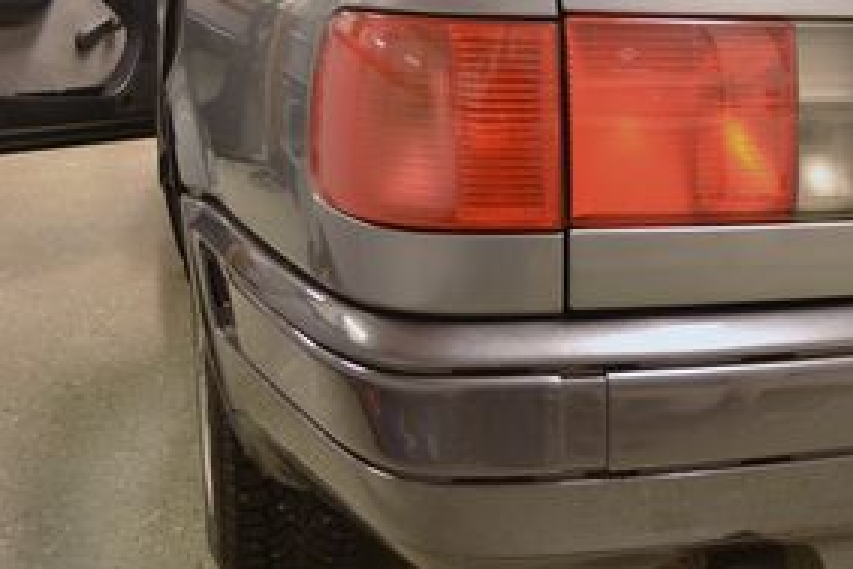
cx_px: 958
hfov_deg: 29.4
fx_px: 1446
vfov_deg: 22.3
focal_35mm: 61
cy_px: 281
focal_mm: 18
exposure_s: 1/2.5
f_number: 3.5
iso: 100
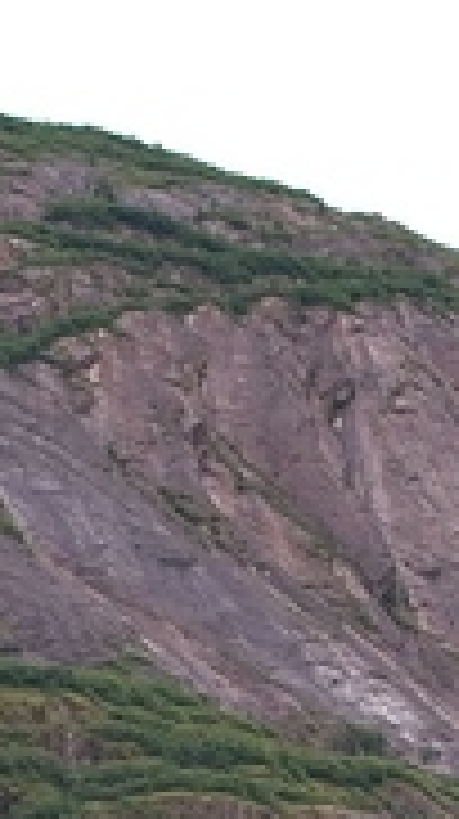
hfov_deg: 6.8
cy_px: 1143
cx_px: -126
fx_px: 3840
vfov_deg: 11.8
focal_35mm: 177
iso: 100
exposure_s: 1/80
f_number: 5.6
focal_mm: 24
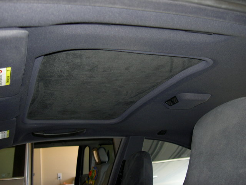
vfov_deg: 36.8
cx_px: 123
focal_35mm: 39
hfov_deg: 47.9
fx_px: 277
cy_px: 92
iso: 100
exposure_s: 1/60
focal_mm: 8
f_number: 2.8
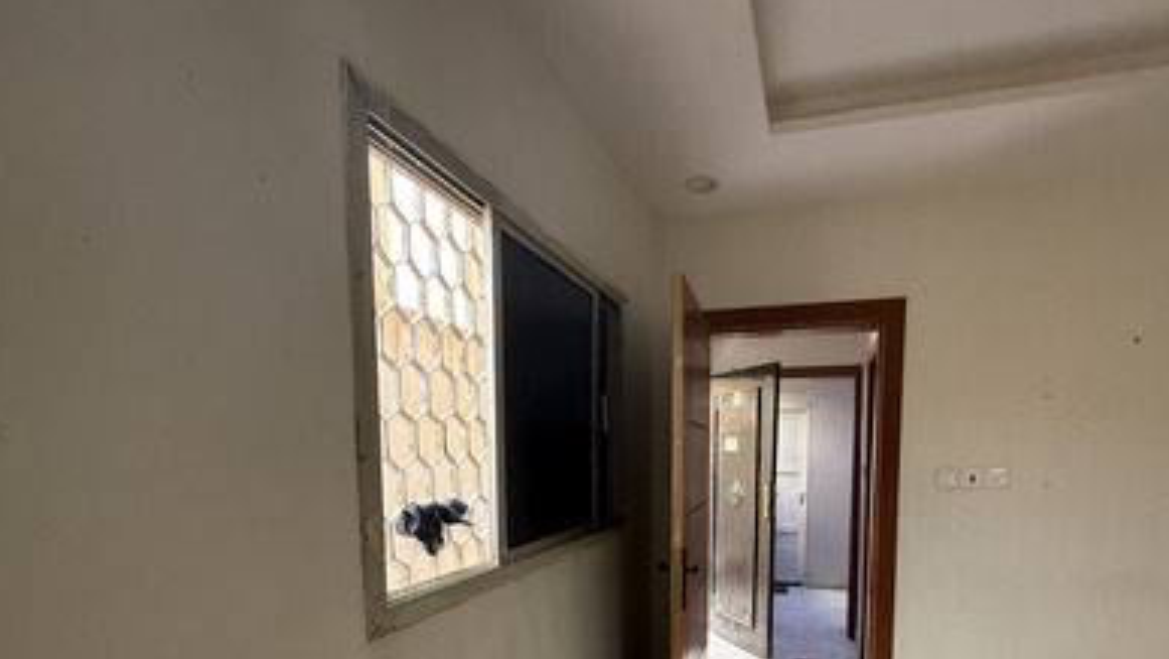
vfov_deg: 57.6
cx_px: 675
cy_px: 503
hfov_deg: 91.9
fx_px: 558
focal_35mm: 18
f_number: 2.2
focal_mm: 2.22
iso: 250
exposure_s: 1/99
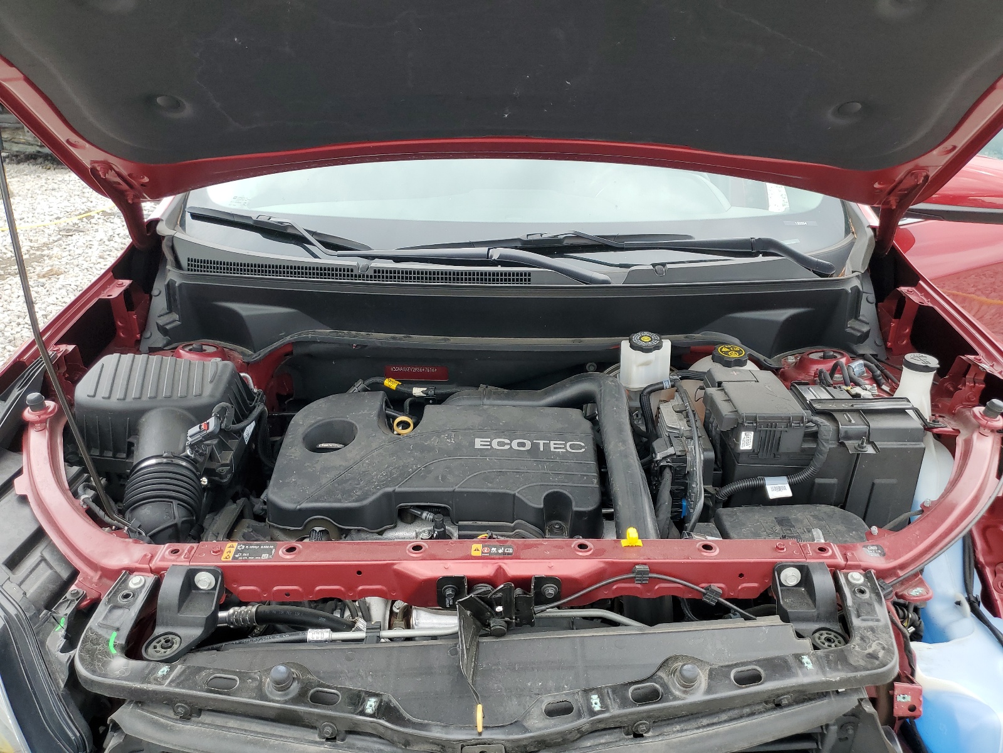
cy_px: 376
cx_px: 502
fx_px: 753
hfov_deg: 67.3
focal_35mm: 26
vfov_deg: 53.1
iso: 50
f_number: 1.5
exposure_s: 1/417
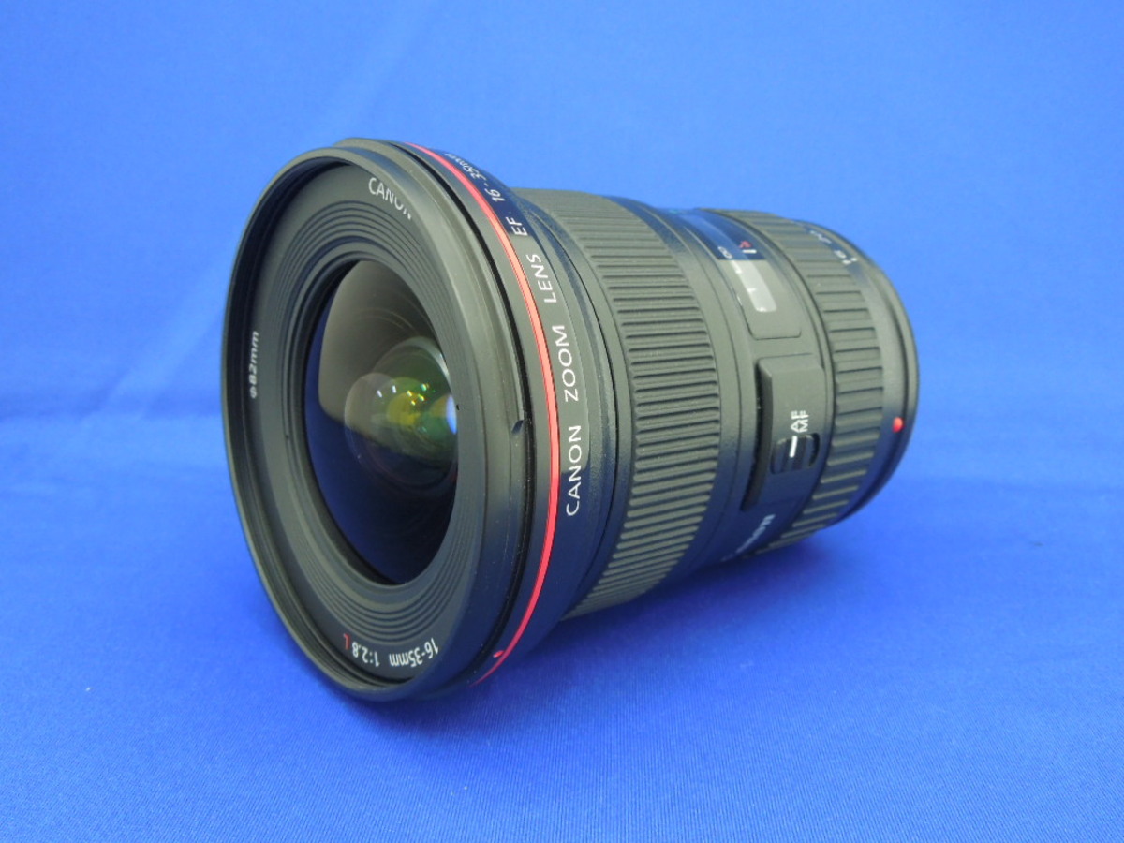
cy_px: 422
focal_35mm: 31
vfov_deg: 45.4
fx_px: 1007
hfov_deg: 58.4
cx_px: 562
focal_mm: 5.6
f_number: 3.6
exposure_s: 1/20
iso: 400
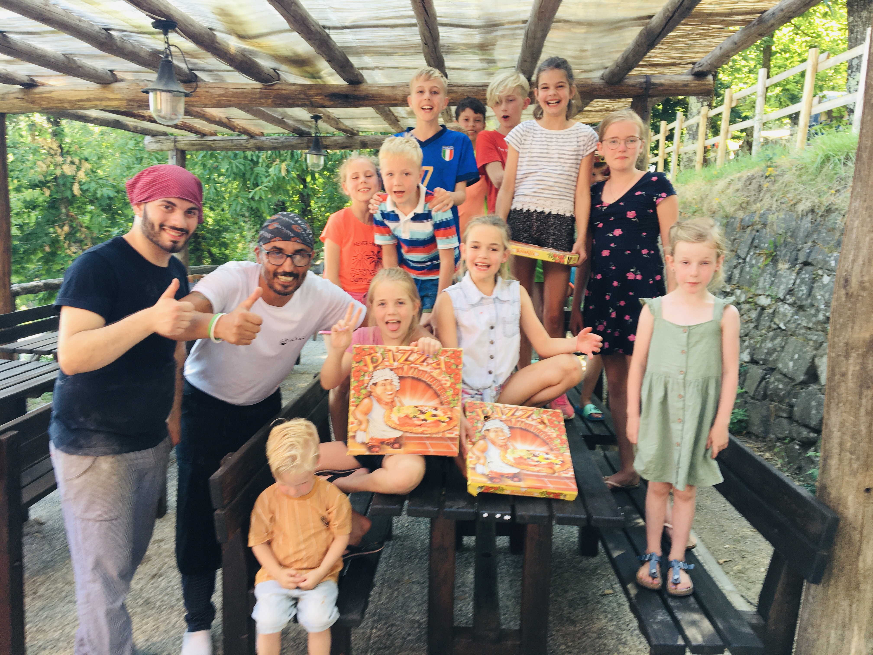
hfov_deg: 61.7
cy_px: 328
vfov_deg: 48.2
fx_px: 731
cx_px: 436
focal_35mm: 29
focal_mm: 4.15
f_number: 2.2
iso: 25
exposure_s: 1/50
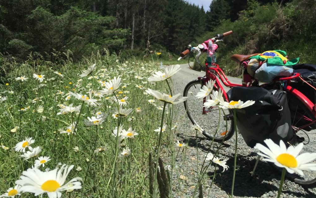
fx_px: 267
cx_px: 158
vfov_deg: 40.6
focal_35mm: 31
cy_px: 95
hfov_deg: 61.2
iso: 32
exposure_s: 1/3968
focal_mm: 4.15
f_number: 2.2
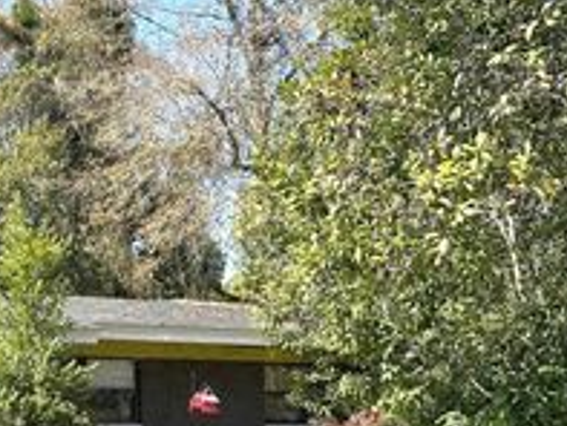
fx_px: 1000
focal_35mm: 61
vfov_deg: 23.6
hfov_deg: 29.4
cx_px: -14
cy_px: 350
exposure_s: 1/1949
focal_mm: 6.86
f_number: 1.78
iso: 80
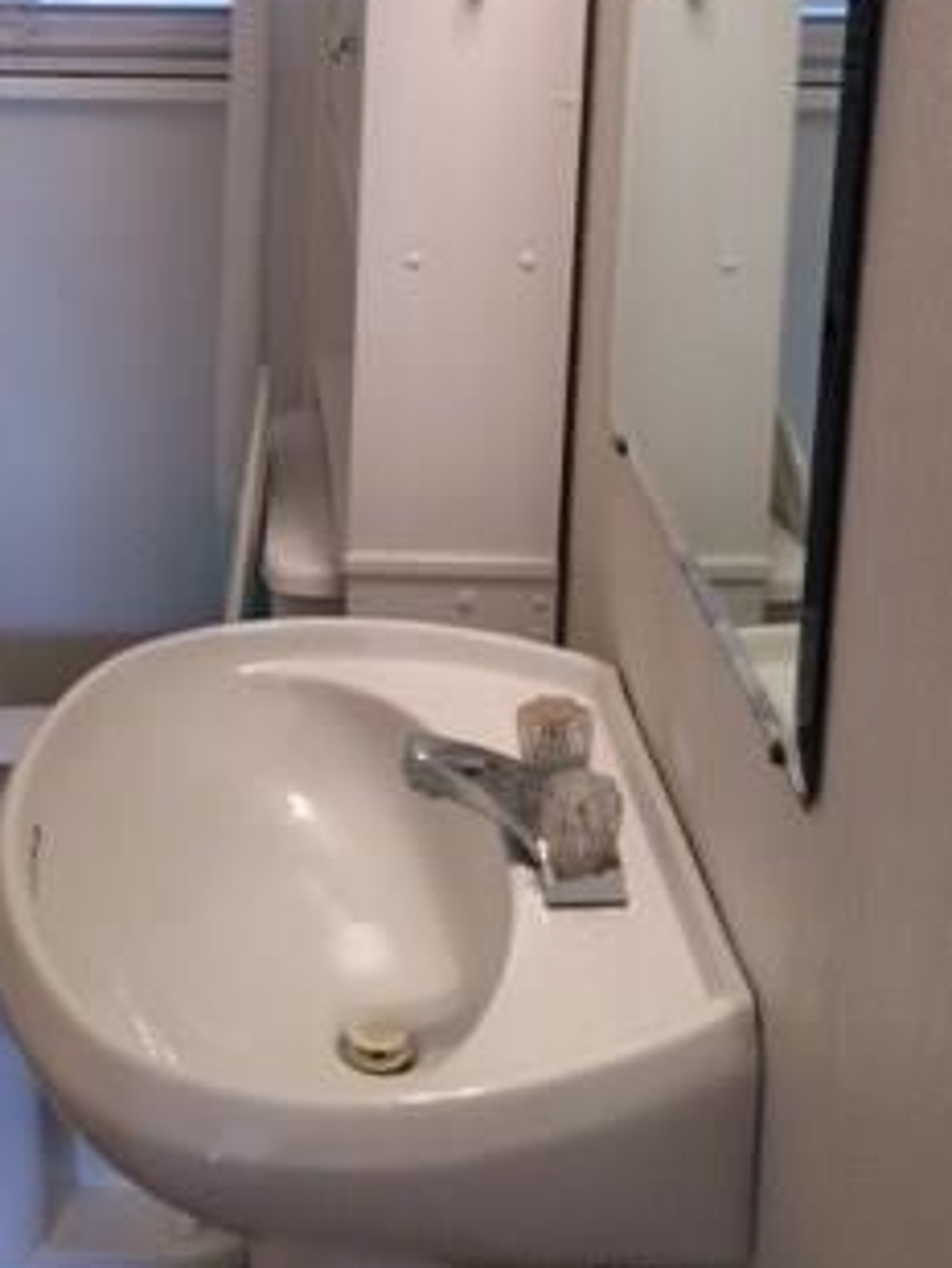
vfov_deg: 30.4
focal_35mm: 60
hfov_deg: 24.1
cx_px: 222
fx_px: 2199
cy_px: 70
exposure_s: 1/30
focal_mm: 4.15
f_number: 2.2
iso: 40
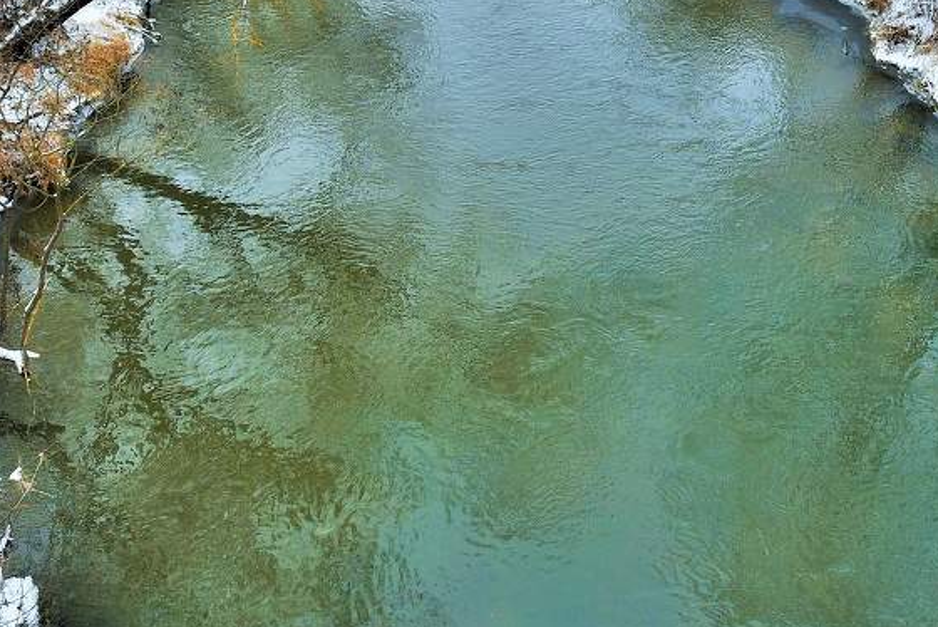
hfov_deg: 49.3
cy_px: -3
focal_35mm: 35
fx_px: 912
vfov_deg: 34.4
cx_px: 819
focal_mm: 14
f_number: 7.1
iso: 250
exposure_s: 1/125
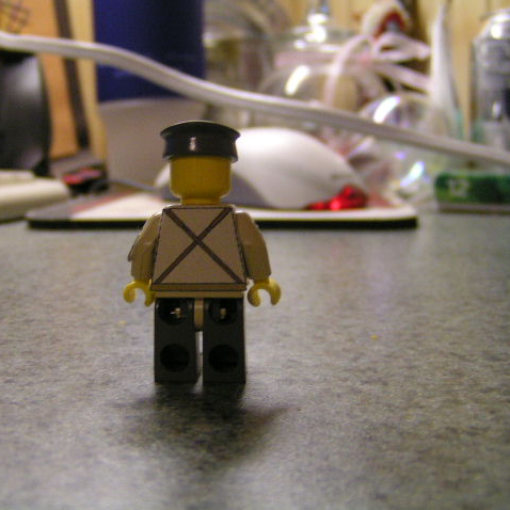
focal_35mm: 45
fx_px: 750
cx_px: 195
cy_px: 255
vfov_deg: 37.6
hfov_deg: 37.4
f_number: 2.8
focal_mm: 5.8
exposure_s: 1/30
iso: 200
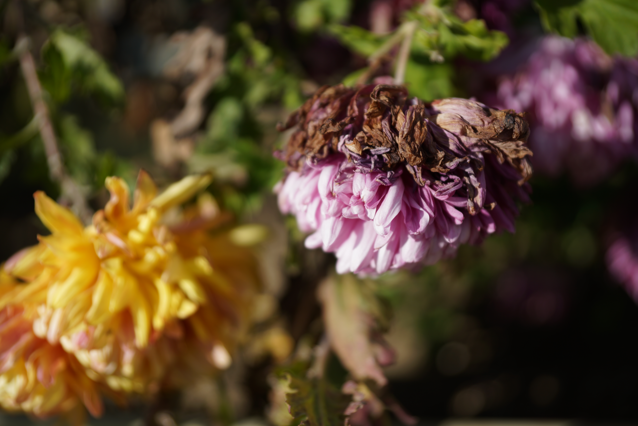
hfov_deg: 28.8
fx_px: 1241
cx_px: 319
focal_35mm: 70
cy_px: 213
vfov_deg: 19.5
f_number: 2.8
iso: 100
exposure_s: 1/1600
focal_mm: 70
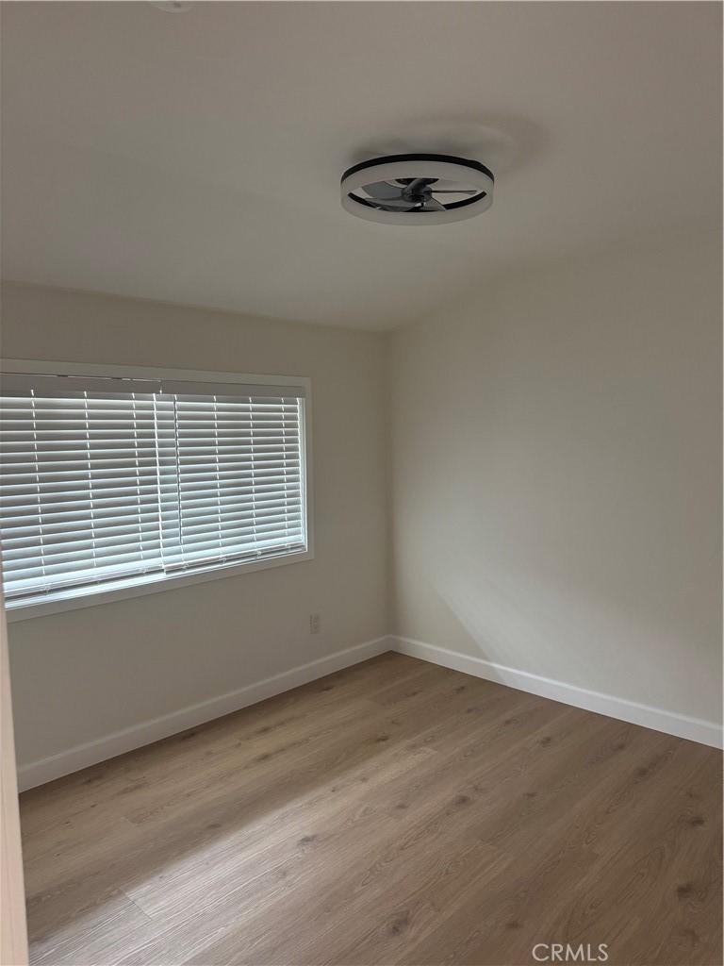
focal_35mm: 24
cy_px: 483
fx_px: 669
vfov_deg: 71.6
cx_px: 362
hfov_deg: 56.8
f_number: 1.78
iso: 250
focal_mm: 6.76
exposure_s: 1/60
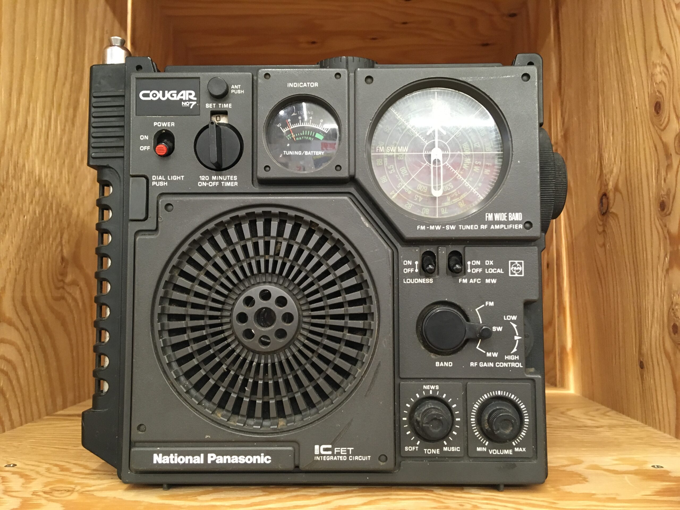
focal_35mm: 29
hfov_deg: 61.7
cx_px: 340
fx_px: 570
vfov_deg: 48.2
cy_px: 255
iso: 125
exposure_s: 1/30
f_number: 2.2
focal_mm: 4.15
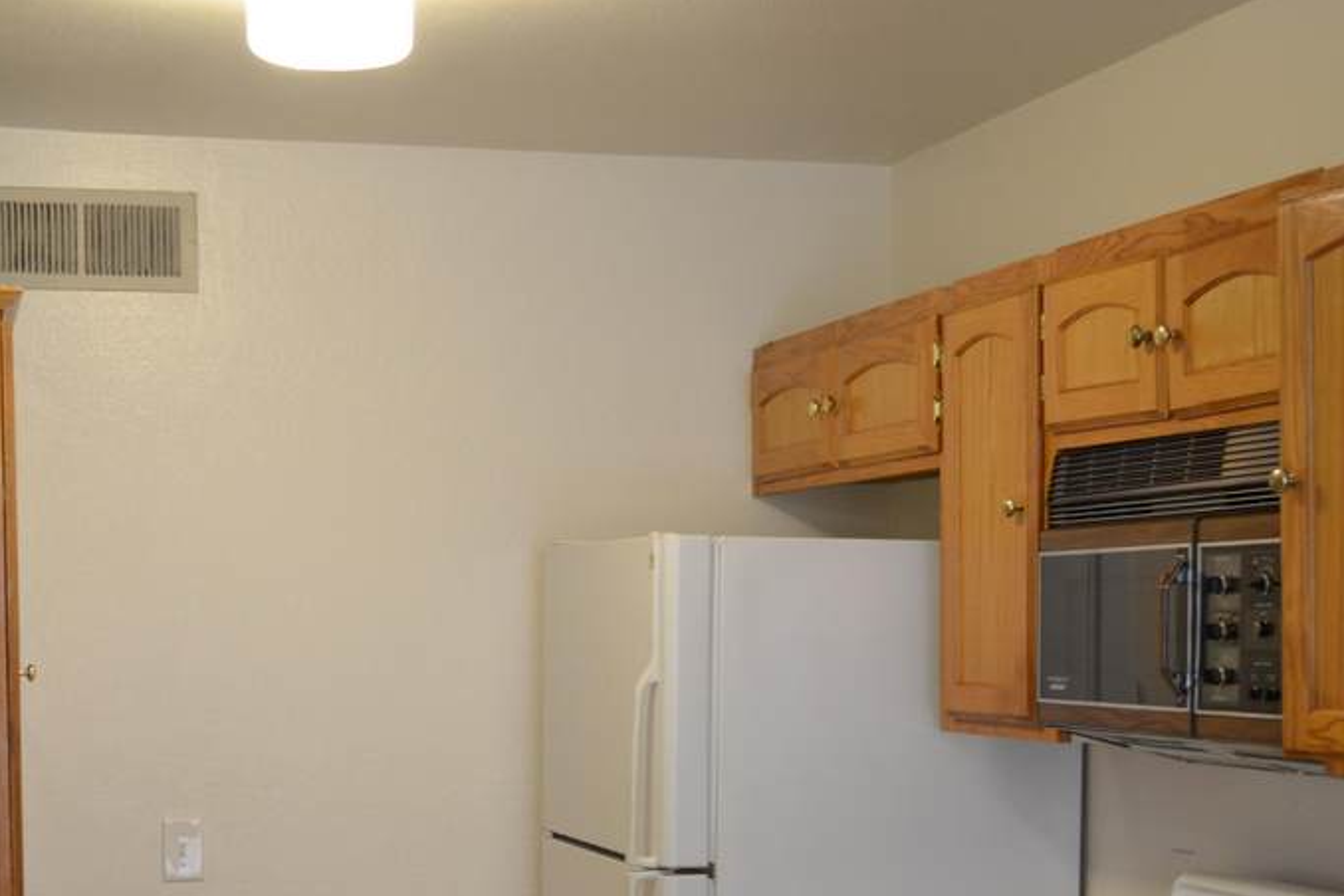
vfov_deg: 19.7
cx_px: 648
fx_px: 2538
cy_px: 774
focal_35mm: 68
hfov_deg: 29.7
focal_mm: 24
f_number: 4
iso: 400
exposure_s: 1/20
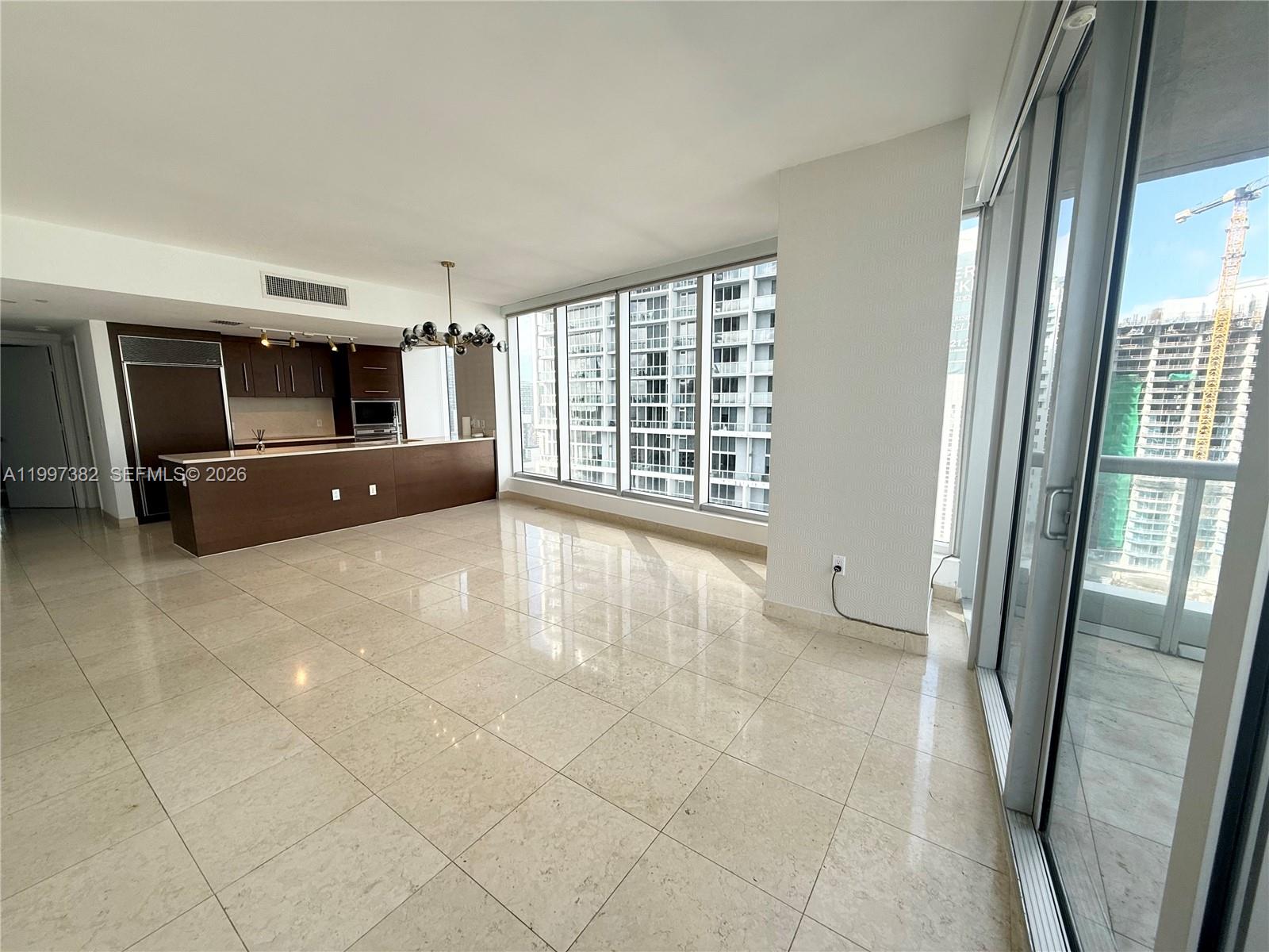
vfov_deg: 85.7
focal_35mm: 14
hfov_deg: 102.1
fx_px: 513
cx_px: 634
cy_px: 476
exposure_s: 1/200
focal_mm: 2.22
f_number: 2.2
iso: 50
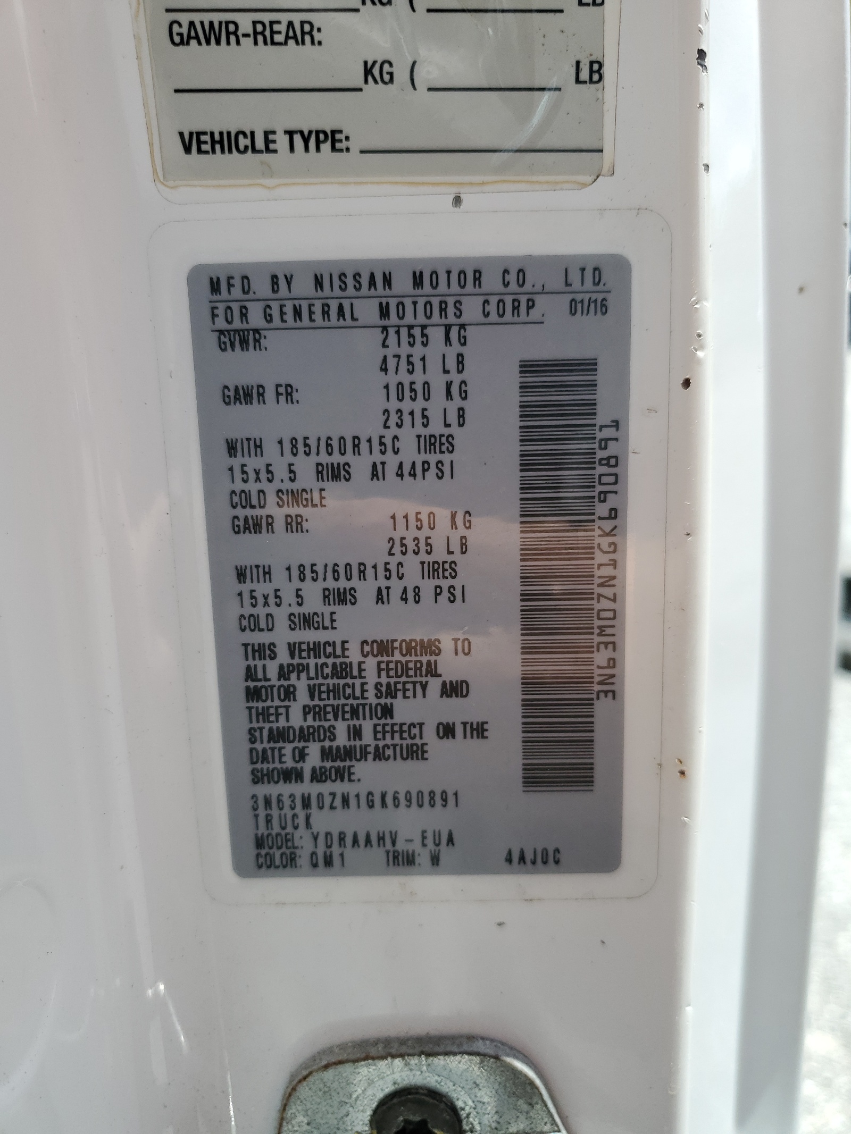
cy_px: 567
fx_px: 852
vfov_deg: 67.3
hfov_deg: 53.1
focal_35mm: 26
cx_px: 426
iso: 50
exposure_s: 1/1250
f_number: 1.5
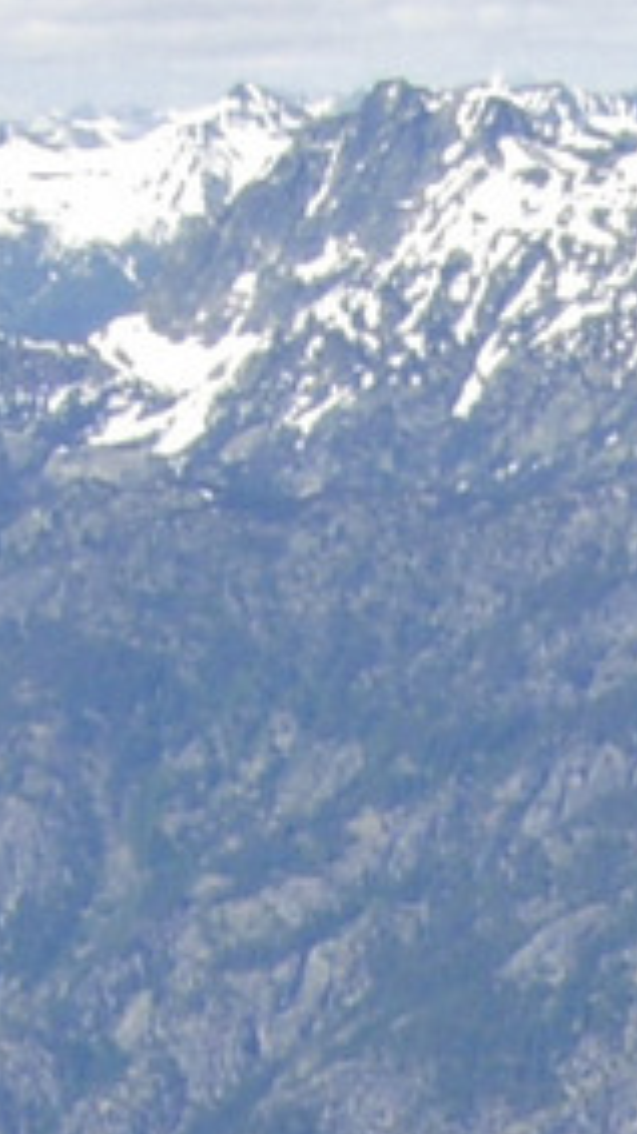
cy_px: 2512
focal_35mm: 277
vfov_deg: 7.4
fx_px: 8325
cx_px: 1562
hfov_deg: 4.3
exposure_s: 1/558
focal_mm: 7.5
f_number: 3.8
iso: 50
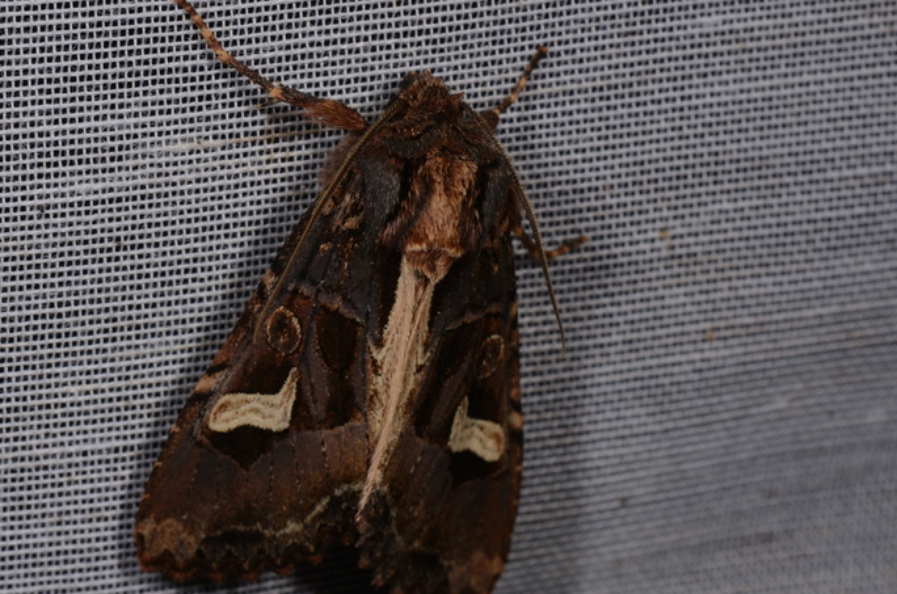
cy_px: 324
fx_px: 3669
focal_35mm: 148
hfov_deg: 13.9
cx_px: 414
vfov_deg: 9.3
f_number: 22
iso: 100
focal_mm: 85
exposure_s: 1/60
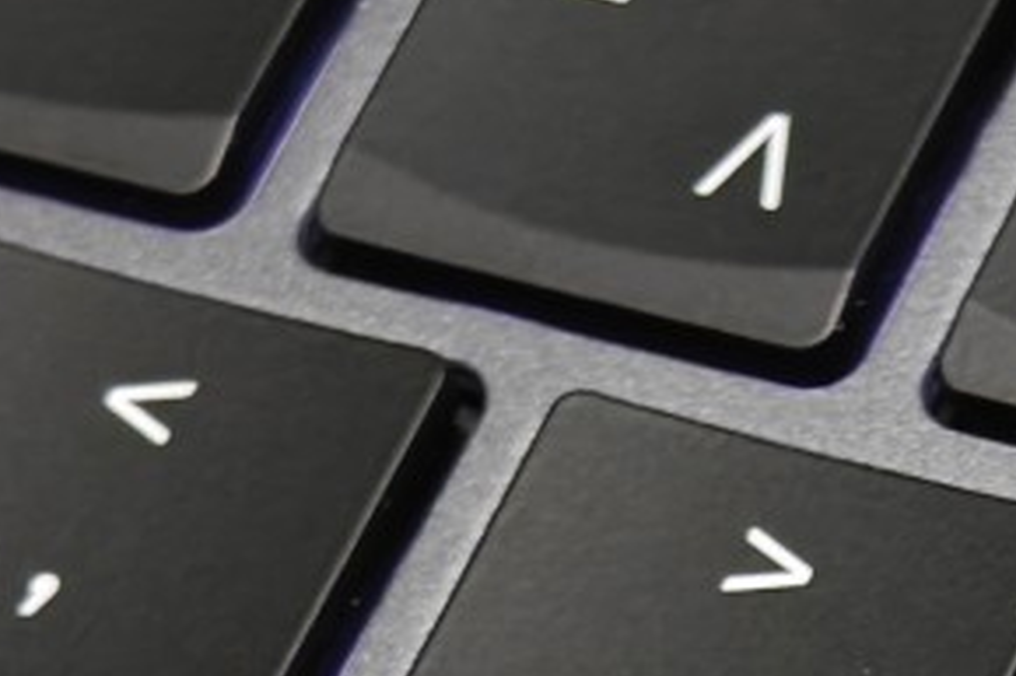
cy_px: 1138
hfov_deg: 5.7
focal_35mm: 362
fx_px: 10210
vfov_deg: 3.8
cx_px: 1177
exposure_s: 1/50
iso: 640
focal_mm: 13.3
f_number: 2.6
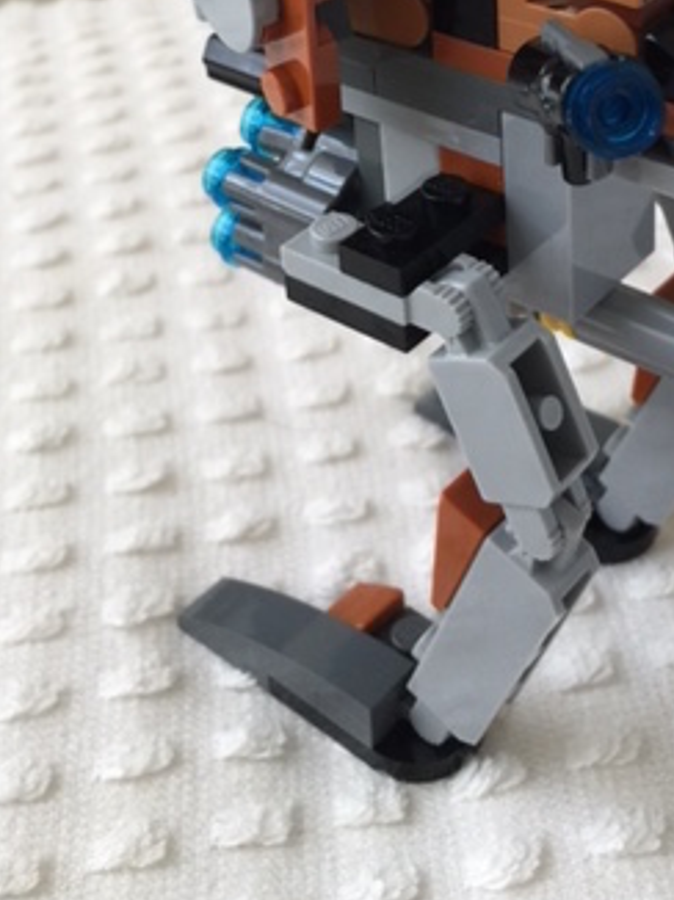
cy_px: 75
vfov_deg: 32.0
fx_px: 1482
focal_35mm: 57
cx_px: 417
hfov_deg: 25.6
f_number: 2.2
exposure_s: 1/30
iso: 40
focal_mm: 4.15
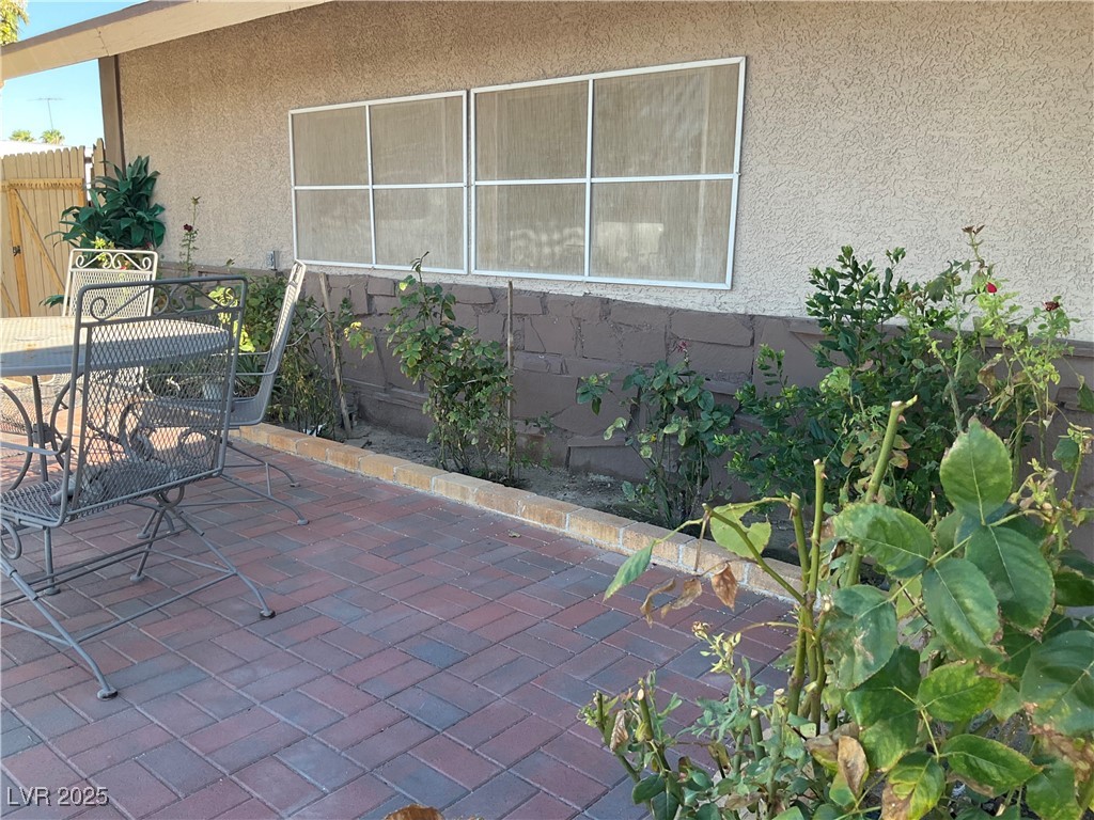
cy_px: 410
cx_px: 547
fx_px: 917
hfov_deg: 61.7
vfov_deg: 48.2
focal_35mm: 29
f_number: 1.8
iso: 20
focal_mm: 3
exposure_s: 1/197
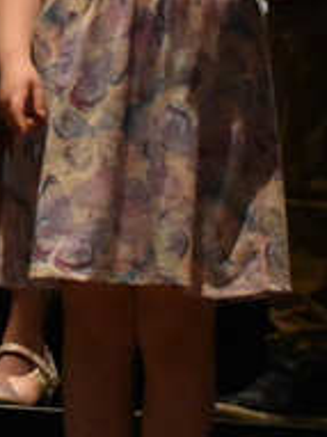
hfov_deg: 6.3
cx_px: -146
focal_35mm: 232
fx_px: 2925
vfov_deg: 8.5
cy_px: -45
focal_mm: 30
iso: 6400
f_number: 4.5
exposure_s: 1/250
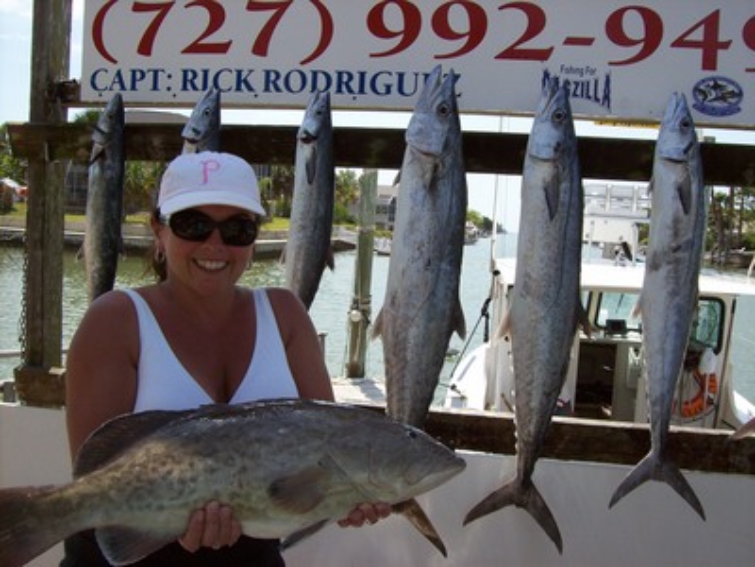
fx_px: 785
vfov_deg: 39.7
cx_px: 378
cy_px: 284
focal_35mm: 36
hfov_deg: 51.4
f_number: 4.8
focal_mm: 6
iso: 80
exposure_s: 1/481
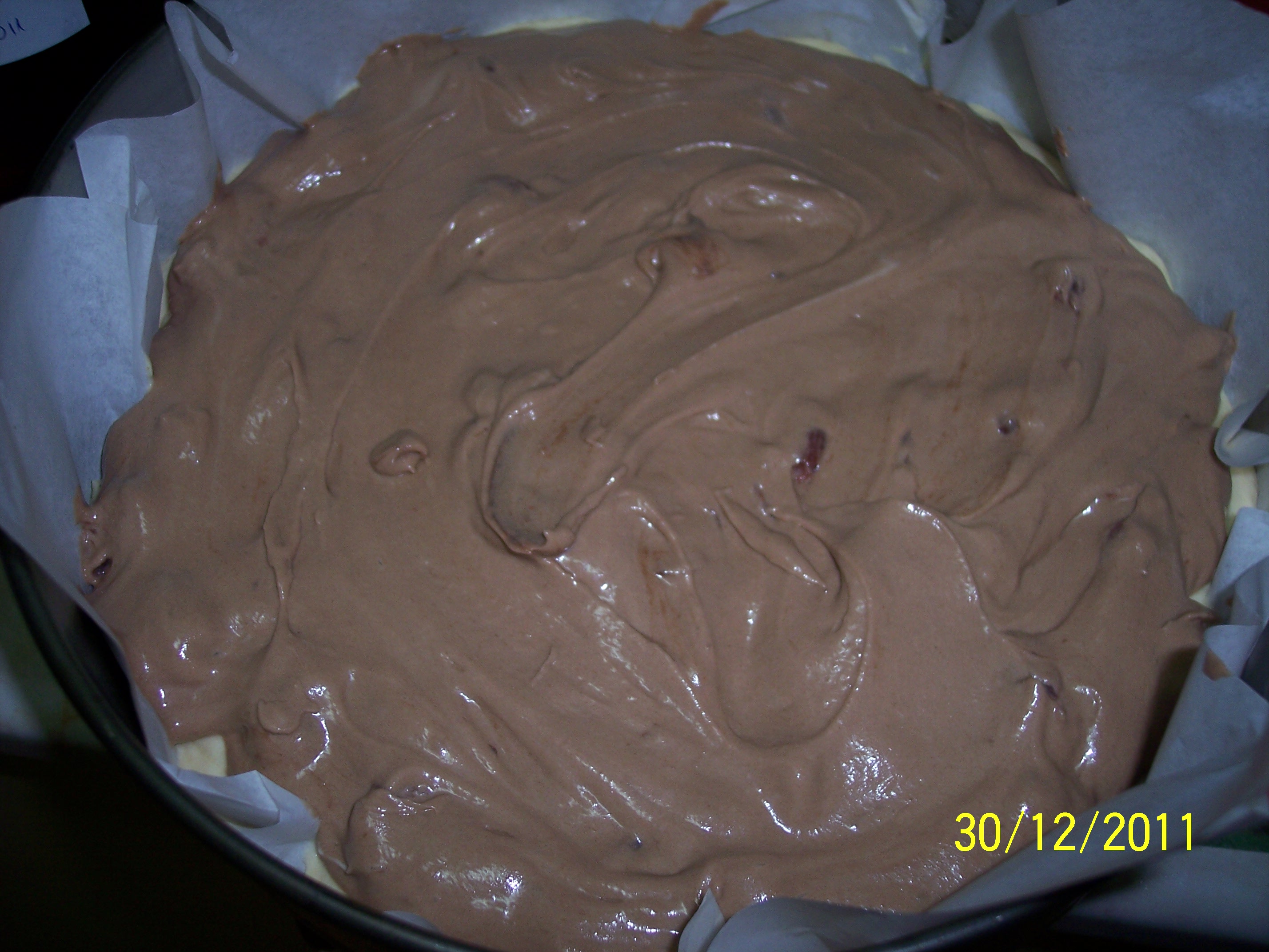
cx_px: 634
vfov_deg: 36.8
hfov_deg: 47.9
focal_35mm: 39
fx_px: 1430
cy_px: 476
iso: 100
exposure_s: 1/60
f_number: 2.8
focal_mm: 8
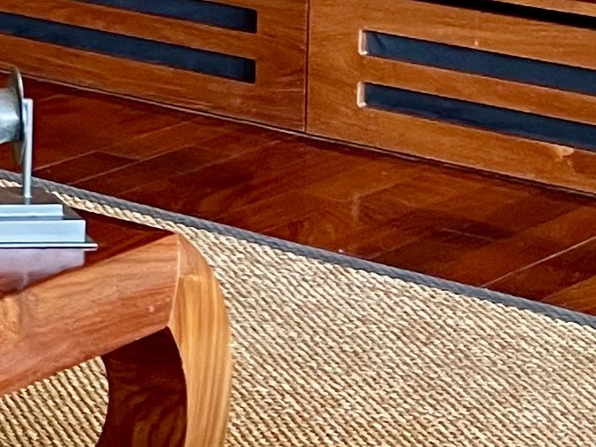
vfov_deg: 9.2
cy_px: -281
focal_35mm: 156
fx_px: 2686
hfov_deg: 10.1
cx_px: -1079
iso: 125
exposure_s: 1/50
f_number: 1.6
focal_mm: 5.1
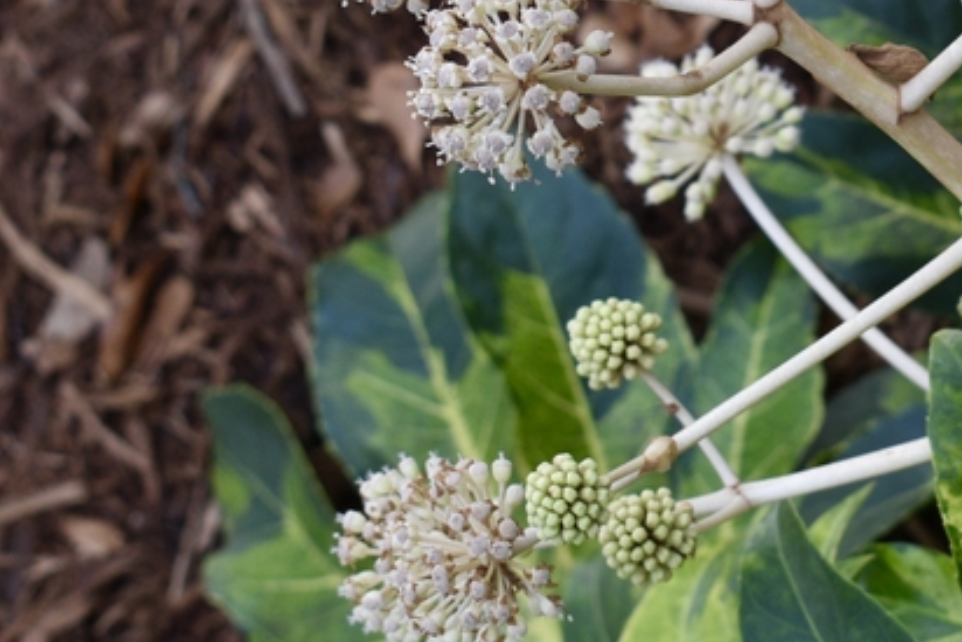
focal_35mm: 149
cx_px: 1013
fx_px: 3983
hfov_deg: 13.5
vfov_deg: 9.2
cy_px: 139
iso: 400
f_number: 7.1
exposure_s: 1/200
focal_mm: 40
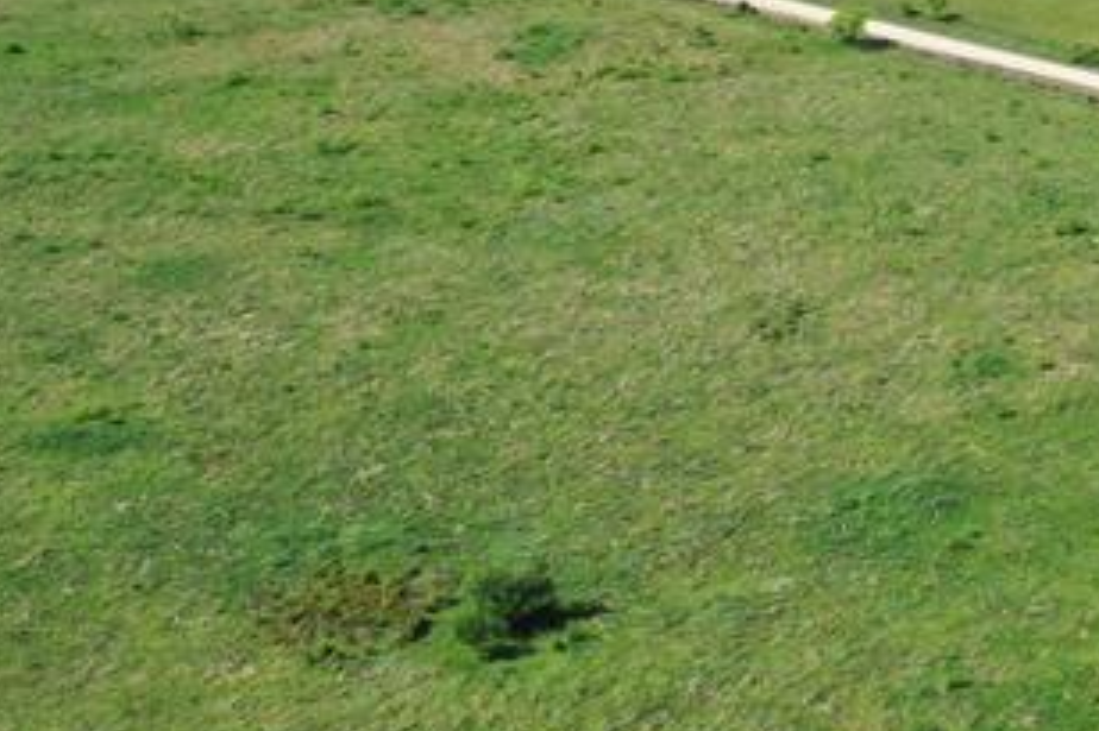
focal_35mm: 93
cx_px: 1459
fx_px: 2837
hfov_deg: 20.0
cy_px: -228
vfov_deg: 14.1
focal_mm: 10.26
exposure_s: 1/320
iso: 100
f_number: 6.3
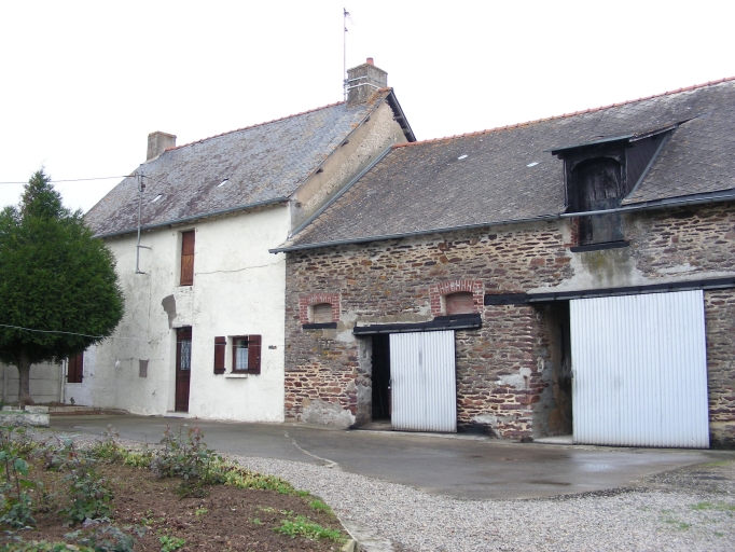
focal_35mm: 38
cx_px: 368
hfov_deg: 49.0
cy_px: 276
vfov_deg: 37.7
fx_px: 807
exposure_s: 1/30
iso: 67
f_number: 3.5
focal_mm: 6.3
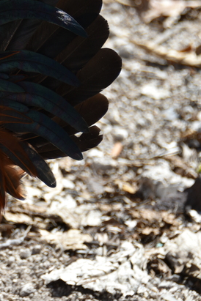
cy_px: 112
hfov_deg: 3.0
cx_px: -56
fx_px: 3785
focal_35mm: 452
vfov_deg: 4.6
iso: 110
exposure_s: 1/320
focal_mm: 145
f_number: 5.6
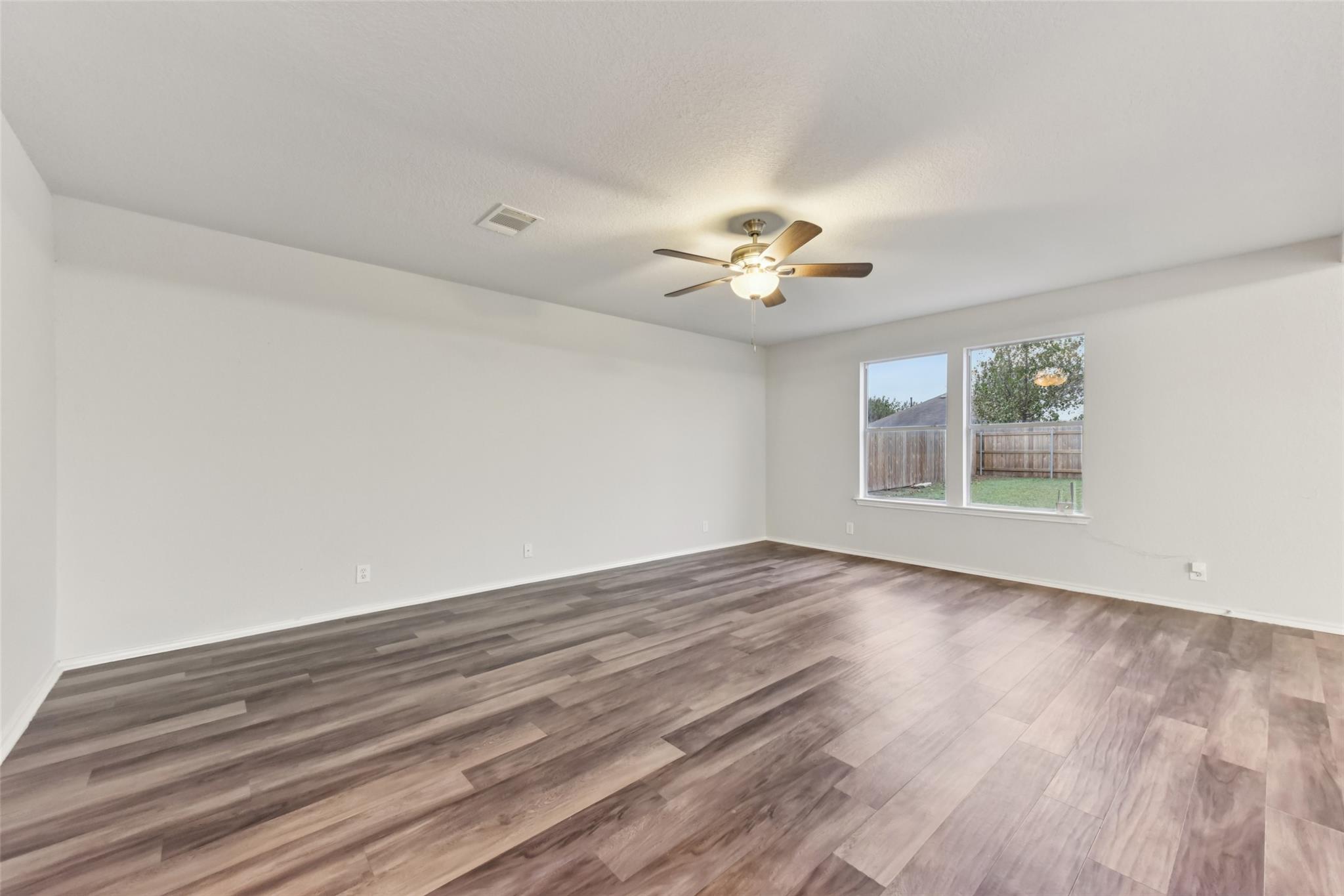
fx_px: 523
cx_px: 672
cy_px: 448
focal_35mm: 14
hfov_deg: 104.3
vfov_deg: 81.2
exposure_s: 1/15
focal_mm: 14
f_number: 8
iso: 1250
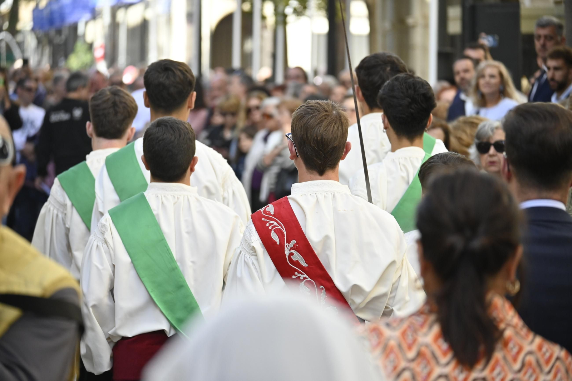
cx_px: 286
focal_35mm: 232
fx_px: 3693
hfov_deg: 8.9
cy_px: 190
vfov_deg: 5.9
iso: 640
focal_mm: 155
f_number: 5.3
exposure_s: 1/500
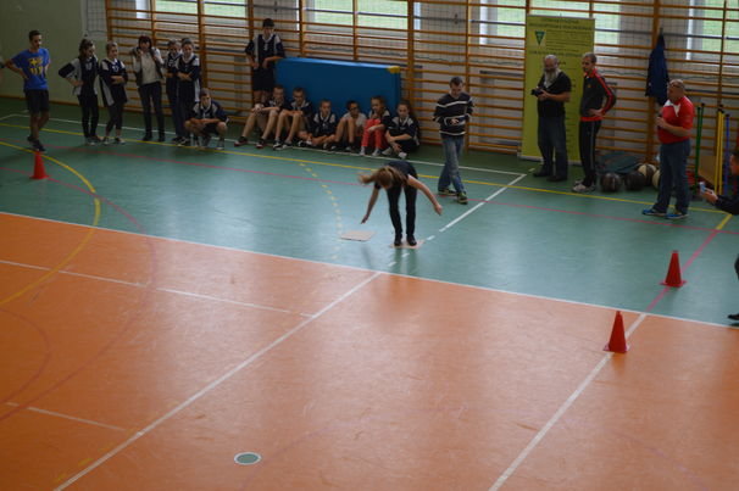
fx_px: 1354
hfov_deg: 30.5
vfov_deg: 20.6
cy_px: 246
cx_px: 370
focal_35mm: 66
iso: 400
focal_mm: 44
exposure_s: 1/50
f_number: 5.3
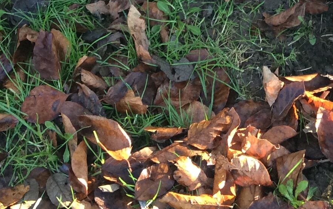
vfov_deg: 12.2
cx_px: 199
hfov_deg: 20.8
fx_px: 908
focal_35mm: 100
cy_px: -147
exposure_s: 1/100
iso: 64
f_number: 2.4
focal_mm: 3.3
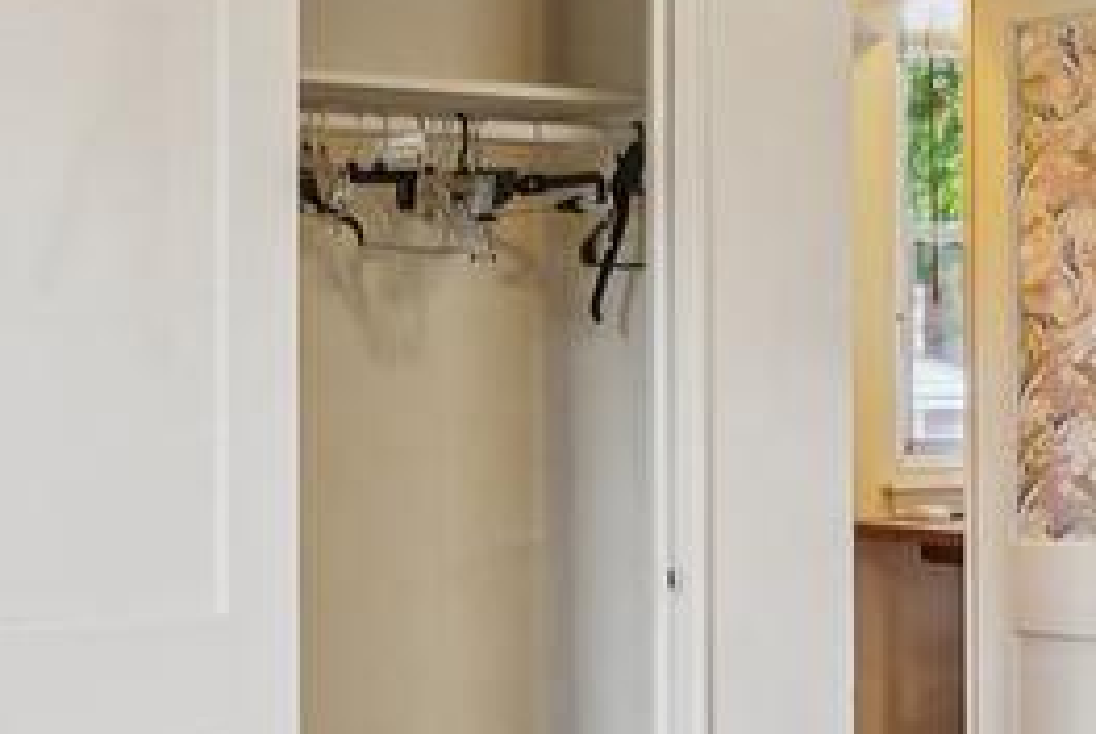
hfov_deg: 22.7
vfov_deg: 16.7
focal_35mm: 82
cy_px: 413
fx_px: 2499
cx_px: 1329
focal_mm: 10
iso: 100
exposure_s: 1/5
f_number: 7.1
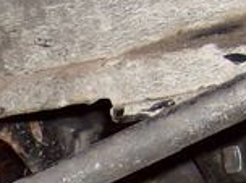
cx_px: -32
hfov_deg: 12.8
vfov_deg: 9.3
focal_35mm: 152
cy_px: 312
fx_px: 1077
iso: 200
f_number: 2.8
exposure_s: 1/60
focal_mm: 6
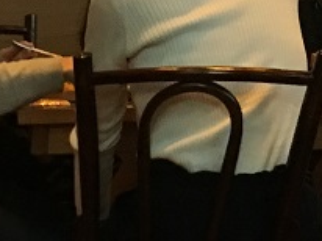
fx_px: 1319
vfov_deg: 9.4
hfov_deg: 12.2
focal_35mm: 142
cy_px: 557
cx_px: -338
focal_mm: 4.15
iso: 80
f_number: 2.2
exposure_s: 1/15
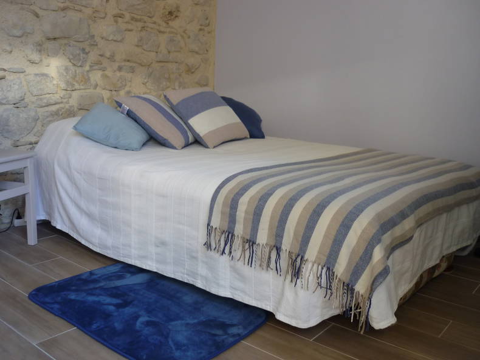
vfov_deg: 42.9
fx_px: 457
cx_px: 240
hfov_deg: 55.4
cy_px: 180
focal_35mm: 33
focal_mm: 5.5
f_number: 2.8
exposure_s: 1/30
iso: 160
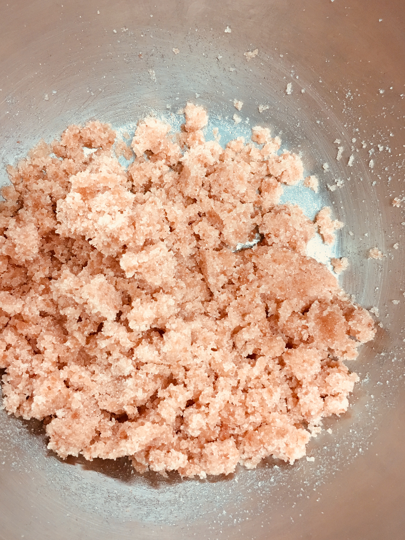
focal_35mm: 31
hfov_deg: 45.4
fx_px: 484
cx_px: 192
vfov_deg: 58.3
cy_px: 277
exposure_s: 1/17
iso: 80
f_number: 2.2
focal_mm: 4.15
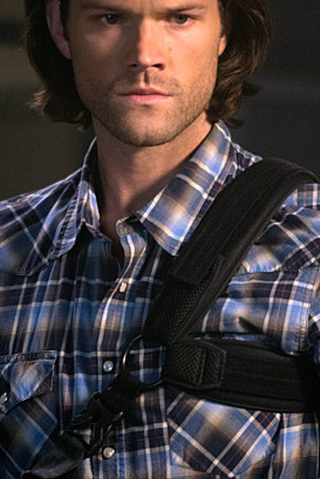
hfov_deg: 3.5
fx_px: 5204
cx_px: 163
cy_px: 254
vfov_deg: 5.3
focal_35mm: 391
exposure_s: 1/100
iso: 2500
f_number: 2.8
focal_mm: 200
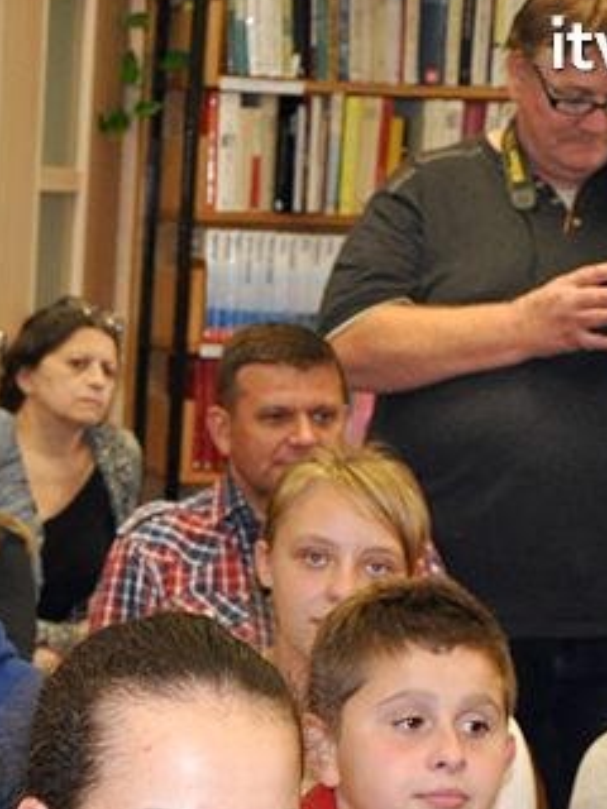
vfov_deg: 15.1
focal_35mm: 130
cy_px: 674
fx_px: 3039
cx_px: -109
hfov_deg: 11.2
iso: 1000
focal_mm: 34
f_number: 4.2
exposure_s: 1/60
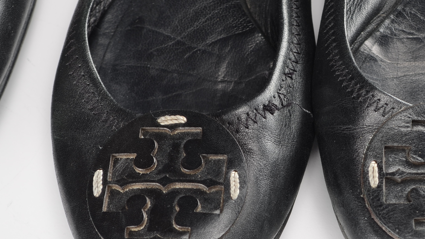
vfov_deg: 8.9
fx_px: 1542
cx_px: 310
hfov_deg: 15.6
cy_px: 144
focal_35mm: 137
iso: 100
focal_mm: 55
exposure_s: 1/80
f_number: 7.1
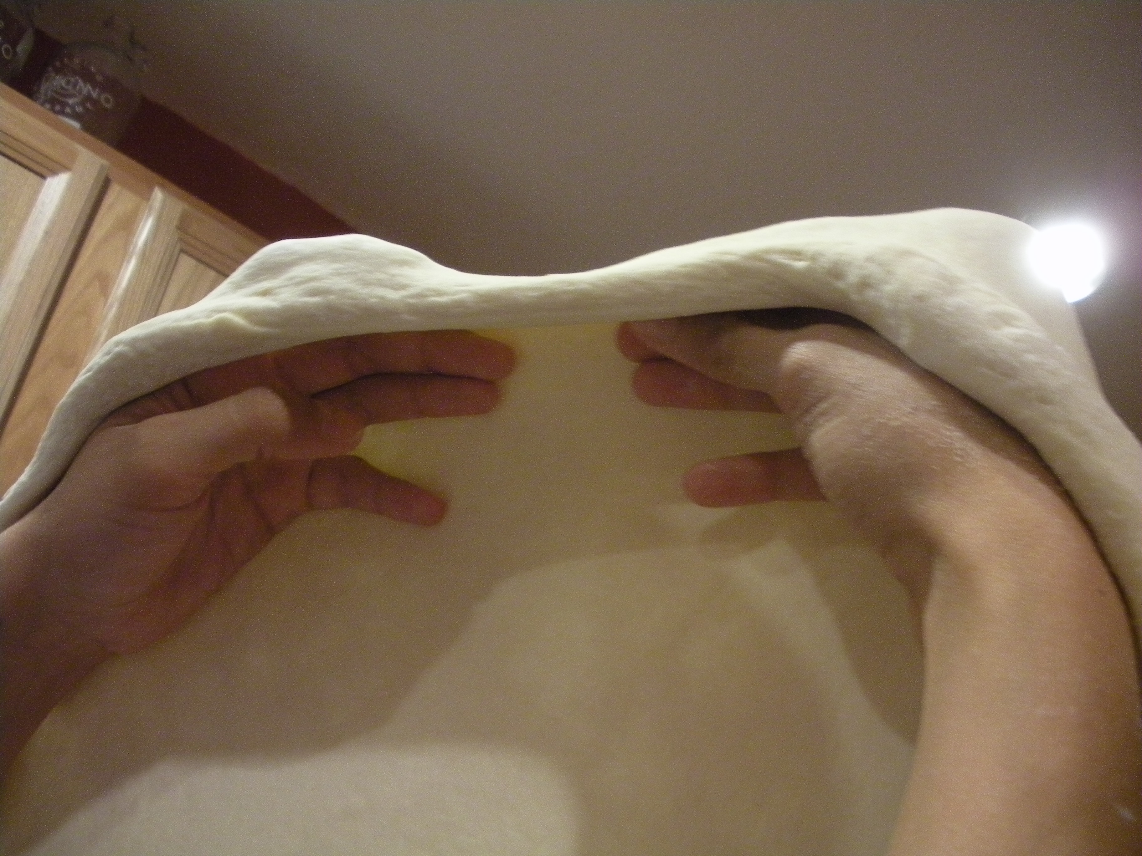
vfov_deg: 40.7
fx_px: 1155
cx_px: 571
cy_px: 428
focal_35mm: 35
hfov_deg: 52.6
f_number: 3.5
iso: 400
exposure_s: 1/9.4
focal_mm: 6.3
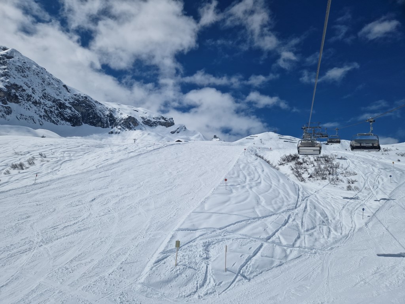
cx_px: 202
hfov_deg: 73.9
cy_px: 152
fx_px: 269
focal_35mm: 23
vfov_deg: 58.9
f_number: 1.8
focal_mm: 5.4
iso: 50
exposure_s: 1/10464
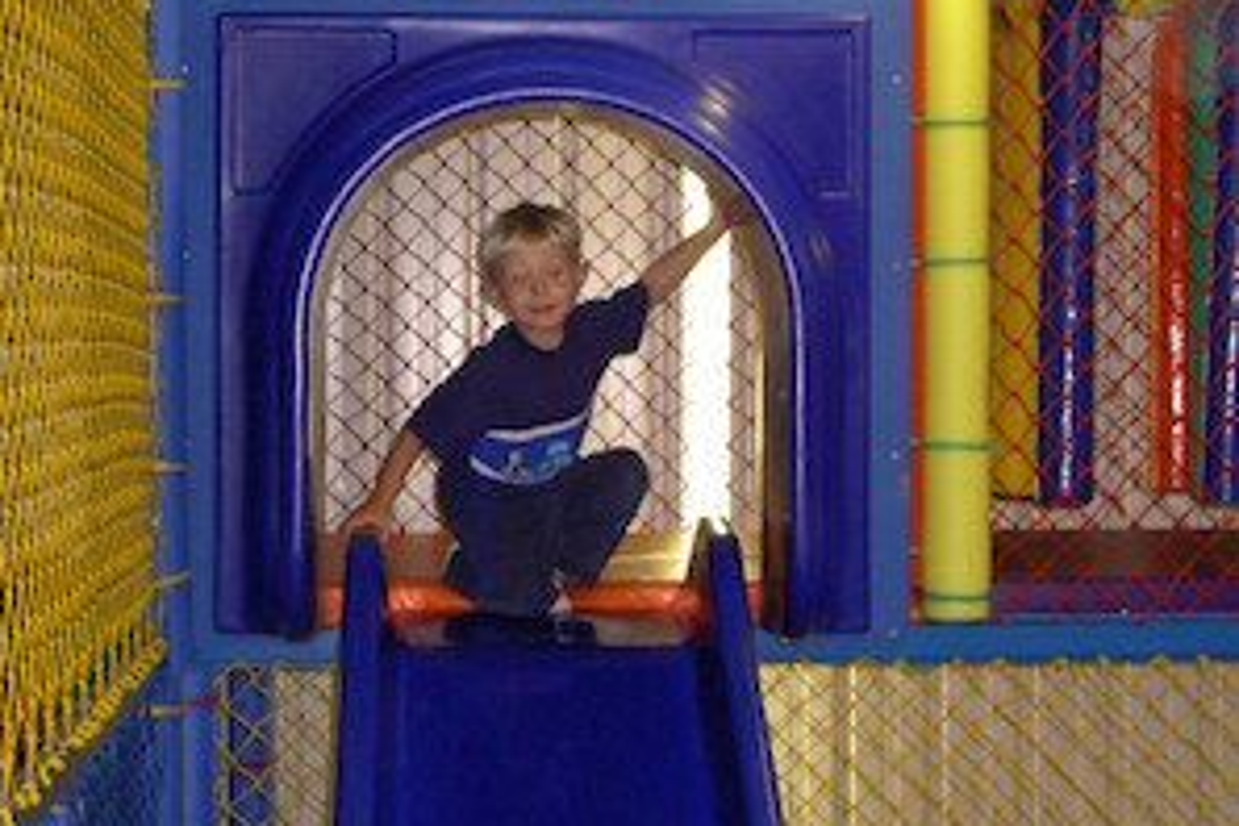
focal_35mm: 84
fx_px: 2891
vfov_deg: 16.3
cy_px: 396
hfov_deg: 24.2
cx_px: 622
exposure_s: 1/80
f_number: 3.8
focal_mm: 9.9
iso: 200
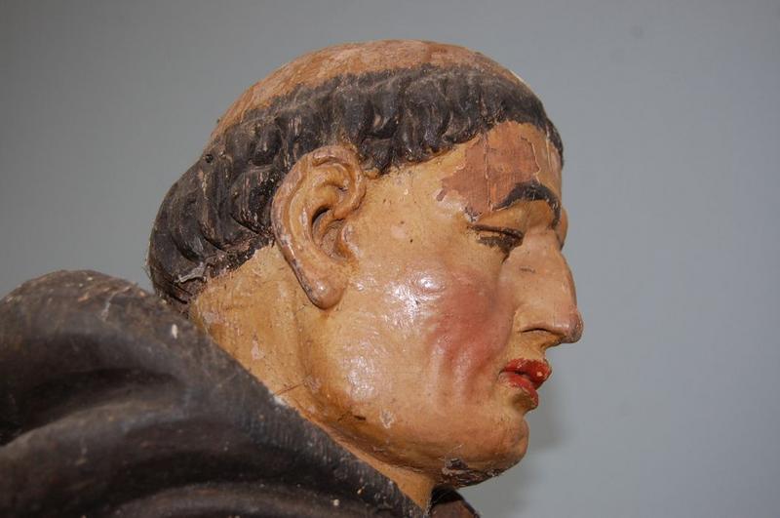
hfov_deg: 38.9
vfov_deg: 26.4
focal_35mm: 51
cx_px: 390
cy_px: 259
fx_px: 1103
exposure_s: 1/60
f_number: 4.5
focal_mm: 34
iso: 400
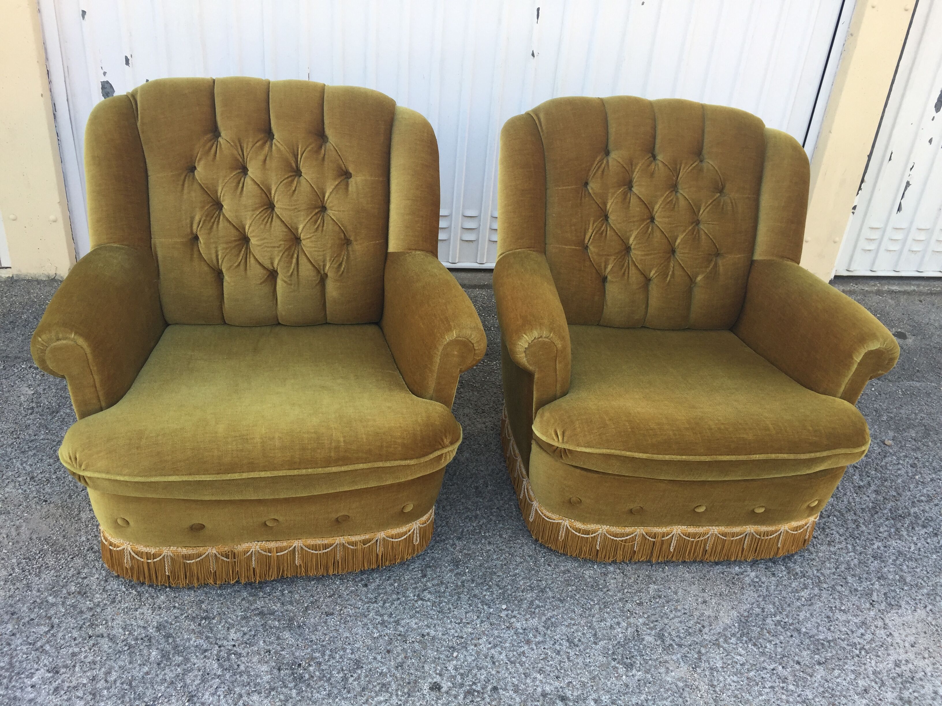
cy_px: 353
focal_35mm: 29
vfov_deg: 48.2
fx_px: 789
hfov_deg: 61.7
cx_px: 471
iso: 32
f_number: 2.2
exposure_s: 1/247
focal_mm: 4.15
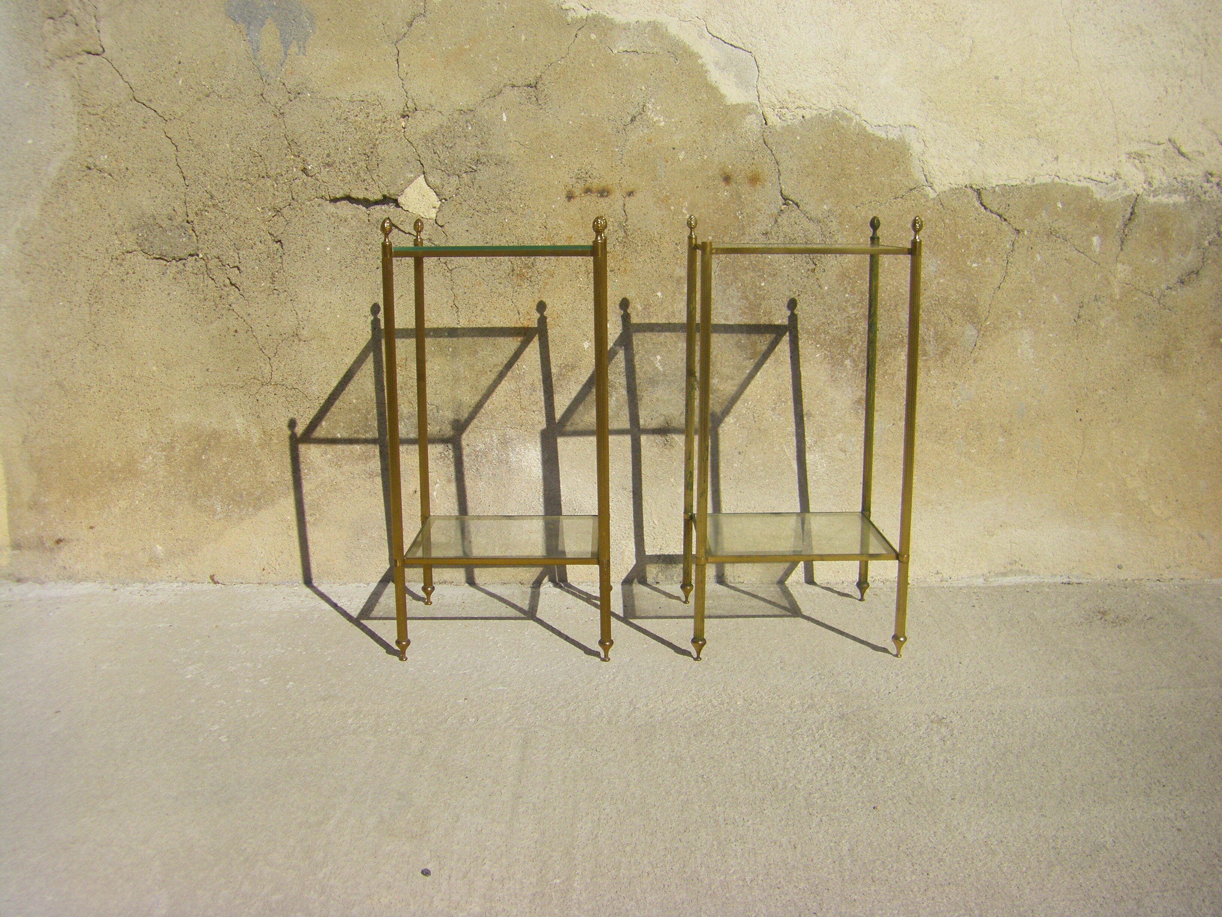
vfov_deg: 37.7
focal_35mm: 38
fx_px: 1341
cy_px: 458
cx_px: 611
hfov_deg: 49.0
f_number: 7
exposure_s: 1/500
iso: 64
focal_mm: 6.3
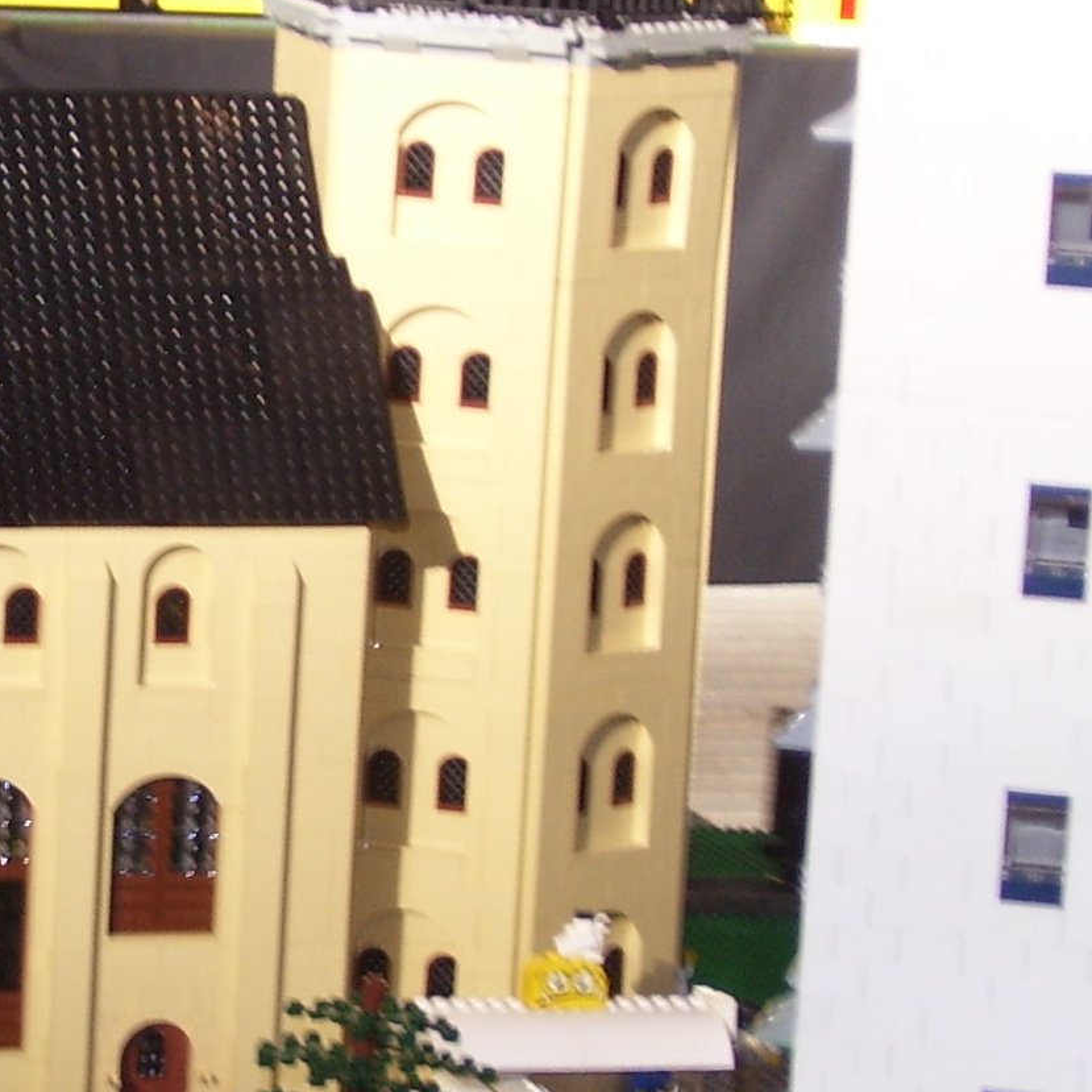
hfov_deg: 10.0
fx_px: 6139
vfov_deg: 10.2
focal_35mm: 172
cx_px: -213
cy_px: 533
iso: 80
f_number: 4
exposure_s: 1/90
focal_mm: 11.6
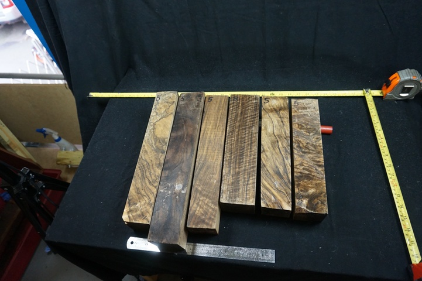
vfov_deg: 53.1
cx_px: 211
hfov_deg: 73.8
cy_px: 140
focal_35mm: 24
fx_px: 281
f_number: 3.5
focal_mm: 16
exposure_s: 1/160
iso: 1600
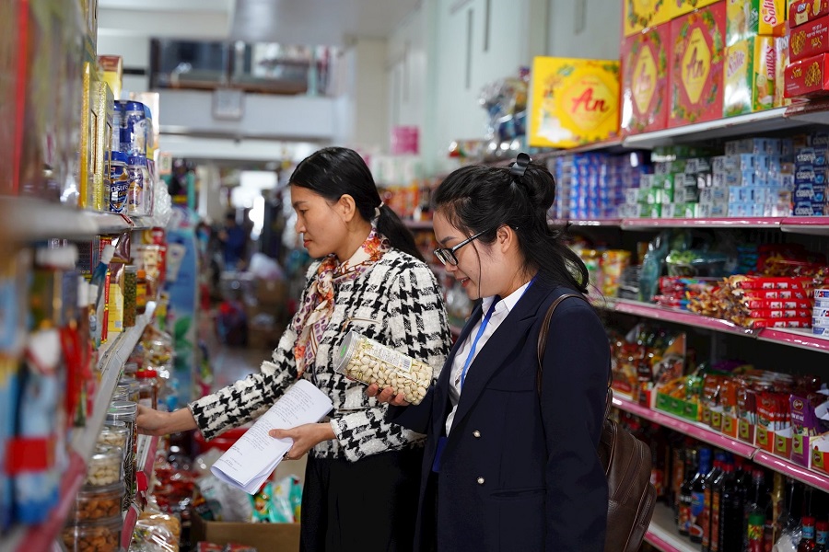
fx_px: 1363
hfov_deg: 33.8
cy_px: 276
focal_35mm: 59
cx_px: 414
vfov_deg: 22.9
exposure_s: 1/160
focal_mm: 59.2
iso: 1250
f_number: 2.8
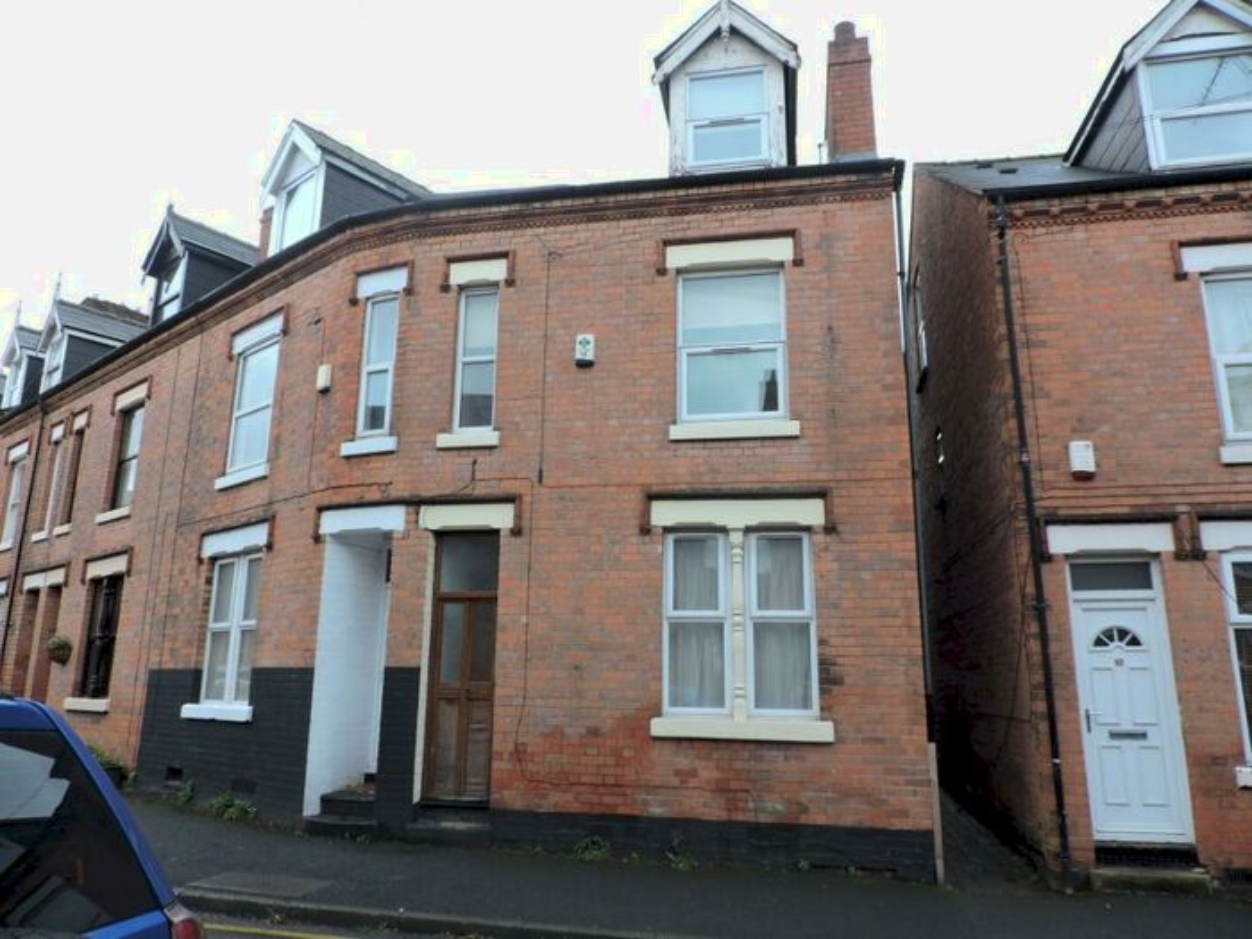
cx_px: 626
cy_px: 470
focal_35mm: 24
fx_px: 868
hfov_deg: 71.6
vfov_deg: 56.8
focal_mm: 4.3
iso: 100
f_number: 3
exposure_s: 1/160
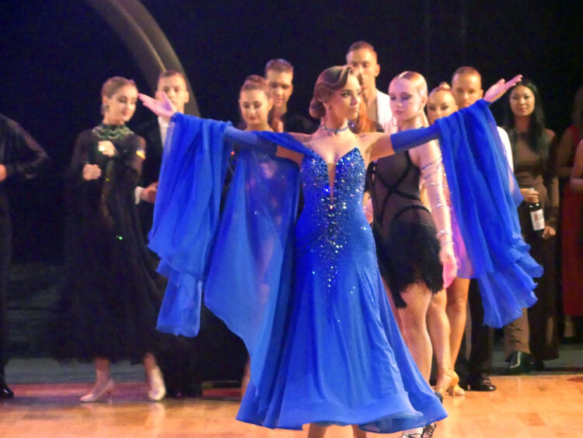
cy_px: 219
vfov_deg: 5.4
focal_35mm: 274
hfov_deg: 7.2
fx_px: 4616
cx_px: 292
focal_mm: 49.2
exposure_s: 1/100
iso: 2500
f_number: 2.8
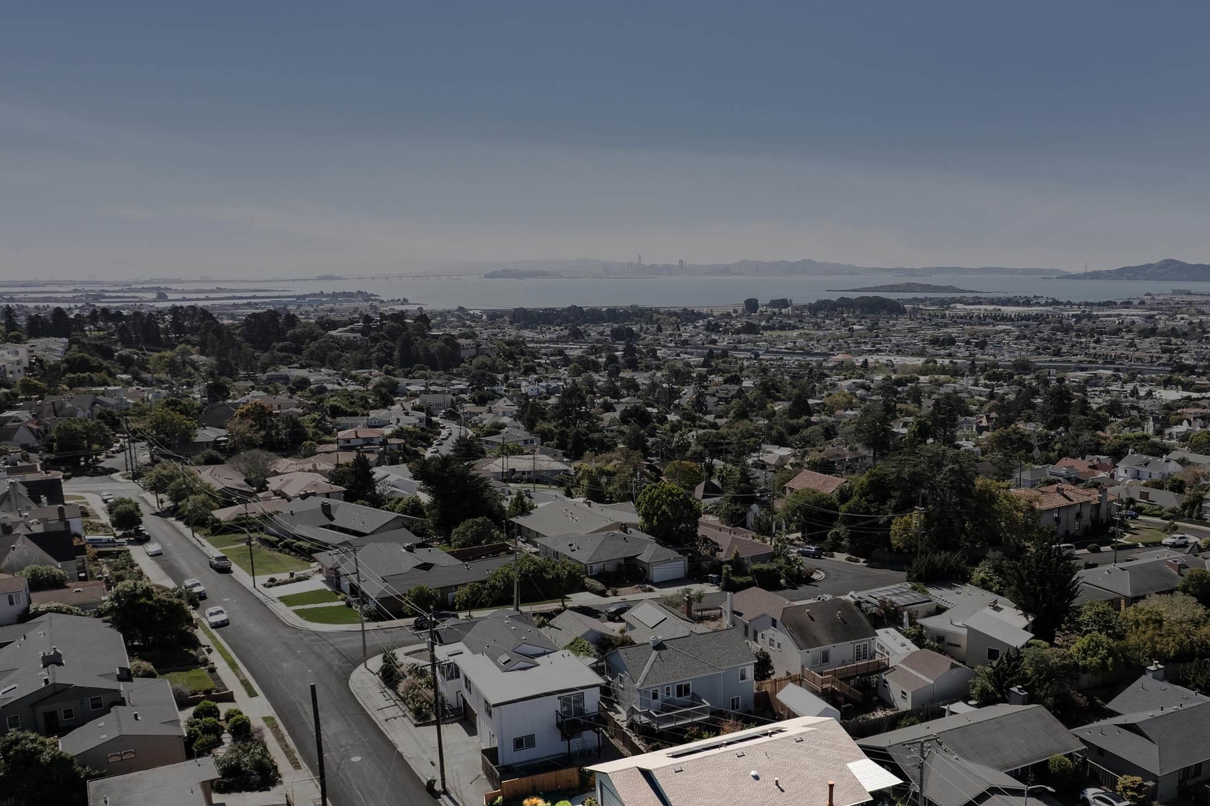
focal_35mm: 31
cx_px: 779
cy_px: 521
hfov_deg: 59.3
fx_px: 1042
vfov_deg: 41.9
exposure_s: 1/350
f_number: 2.8
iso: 100
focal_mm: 8.4
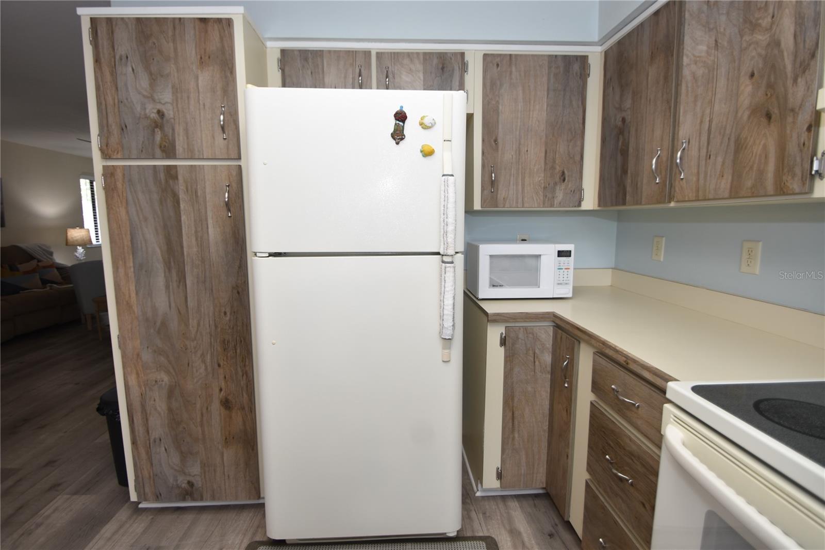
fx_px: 378
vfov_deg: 72.0
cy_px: 275
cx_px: 412
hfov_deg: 95.0
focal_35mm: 16
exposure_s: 1/60
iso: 220
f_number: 4
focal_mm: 11
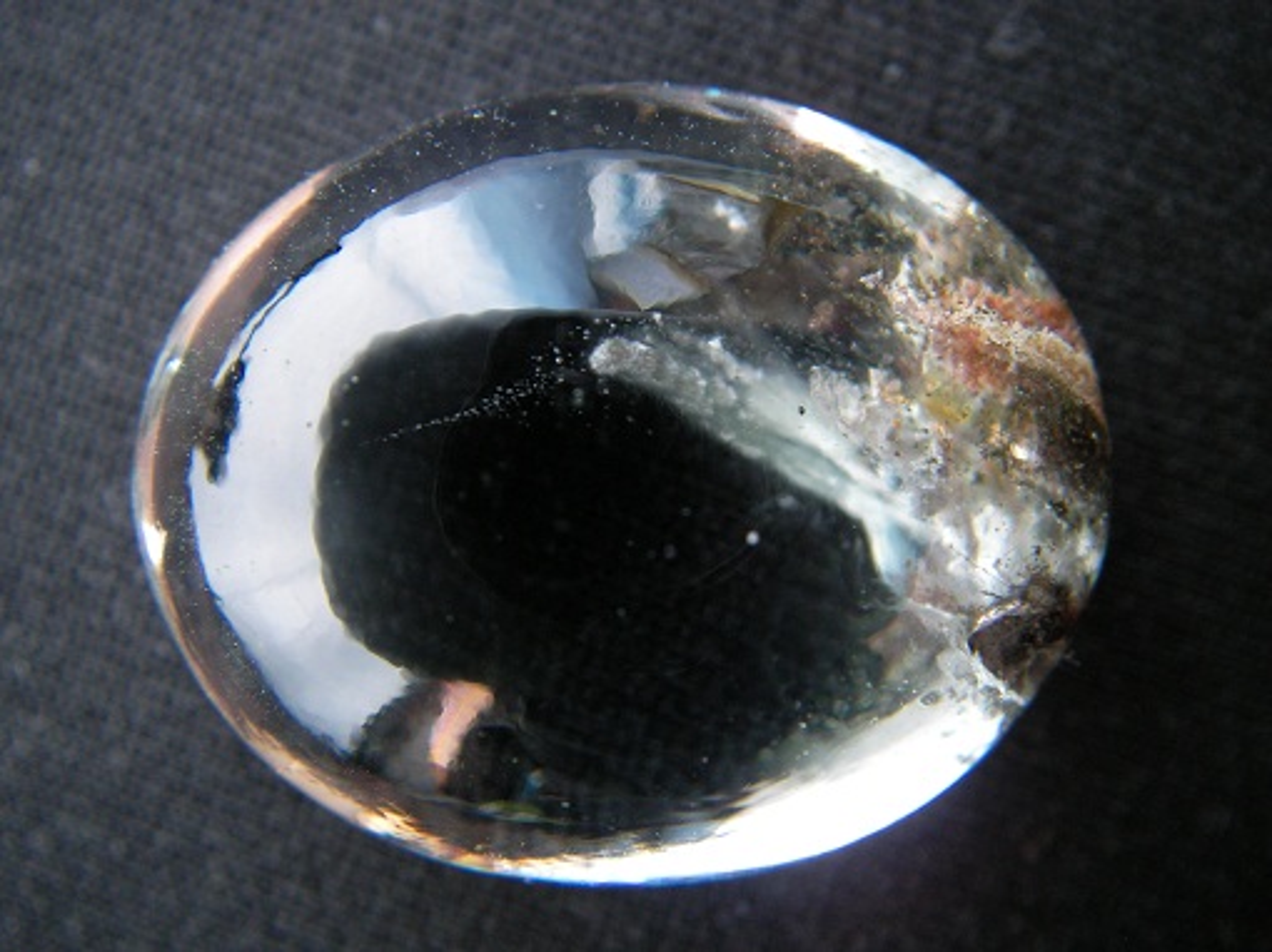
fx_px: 1396
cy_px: 476
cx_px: 636
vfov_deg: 37.7
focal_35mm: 38
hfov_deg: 49.0
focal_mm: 6.3
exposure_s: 1/2.8
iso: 100
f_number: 3.3
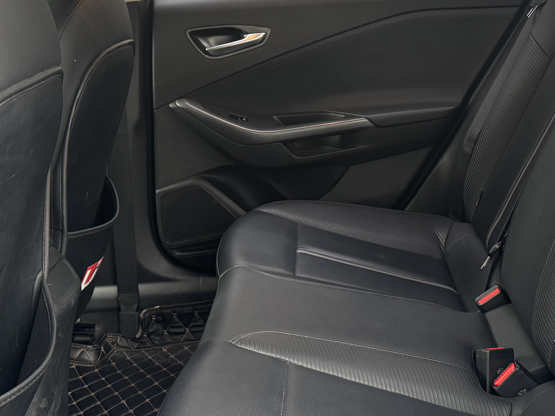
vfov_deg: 24.8
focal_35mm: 59
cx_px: 304
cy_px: 161
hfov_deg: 32.7
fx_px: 946
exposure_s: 1/75
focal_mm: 6.76
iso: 200
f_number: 1.78
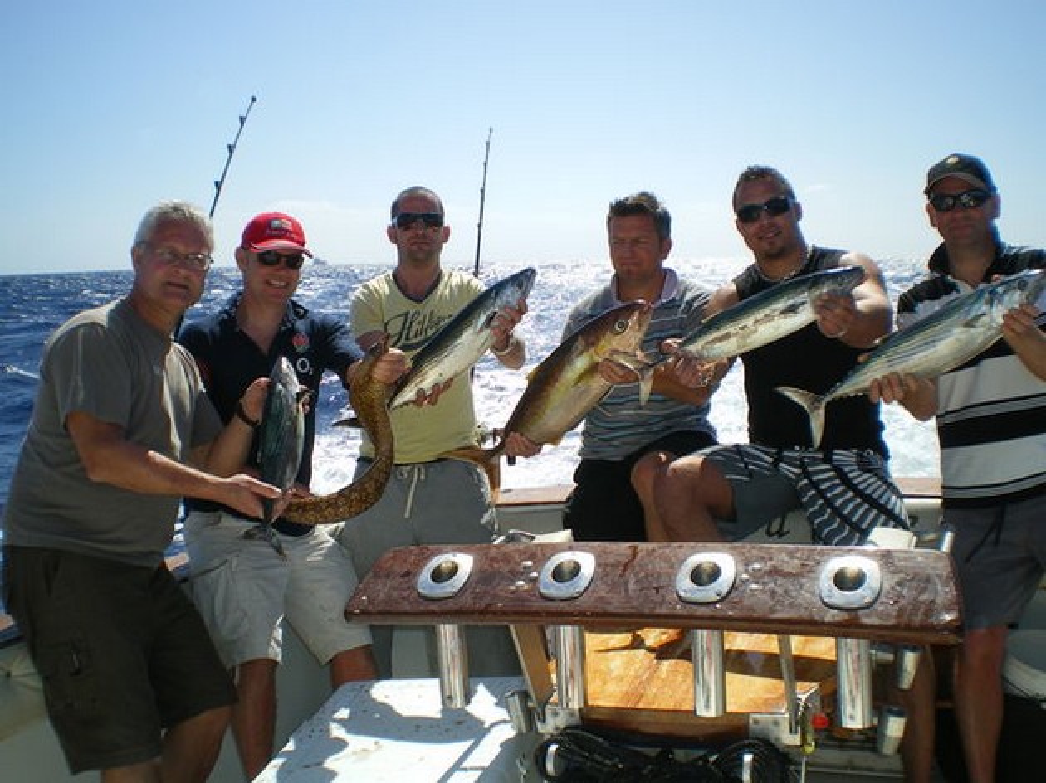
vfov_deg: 39.6
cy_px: 392
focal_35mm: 36
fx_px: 1087
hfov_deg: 51.4
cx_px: 523
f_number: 4.6
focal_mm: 6.3
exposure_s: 1/640
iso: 50
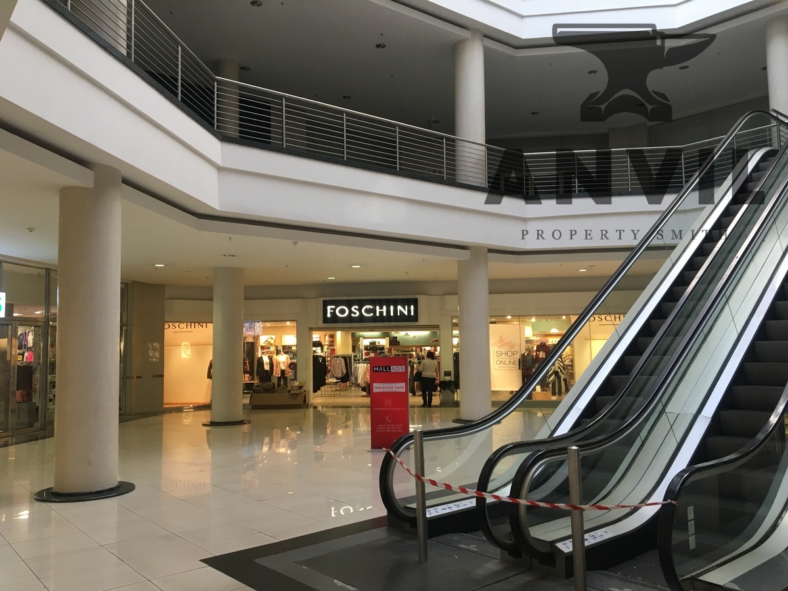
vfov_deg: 48.2
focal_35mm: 29
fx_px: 660
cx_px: 394
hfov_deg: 61.7
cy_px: 296
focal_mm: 4.15
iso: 100
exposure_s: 1/33
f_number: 2.2
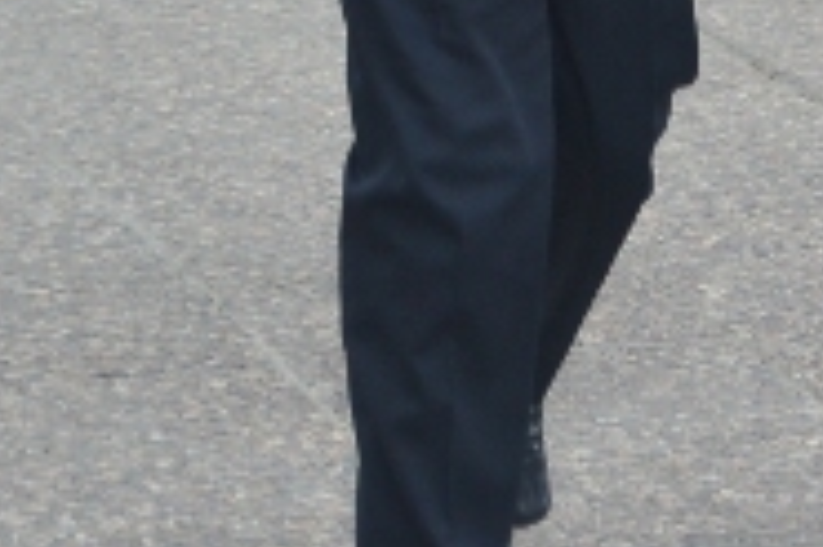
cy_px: -474
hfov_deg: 9.6
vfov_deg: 6.4
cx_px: 1250
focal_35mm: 208
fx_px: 4751
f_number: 3.2
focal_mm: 32
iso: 400
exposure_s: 1/640
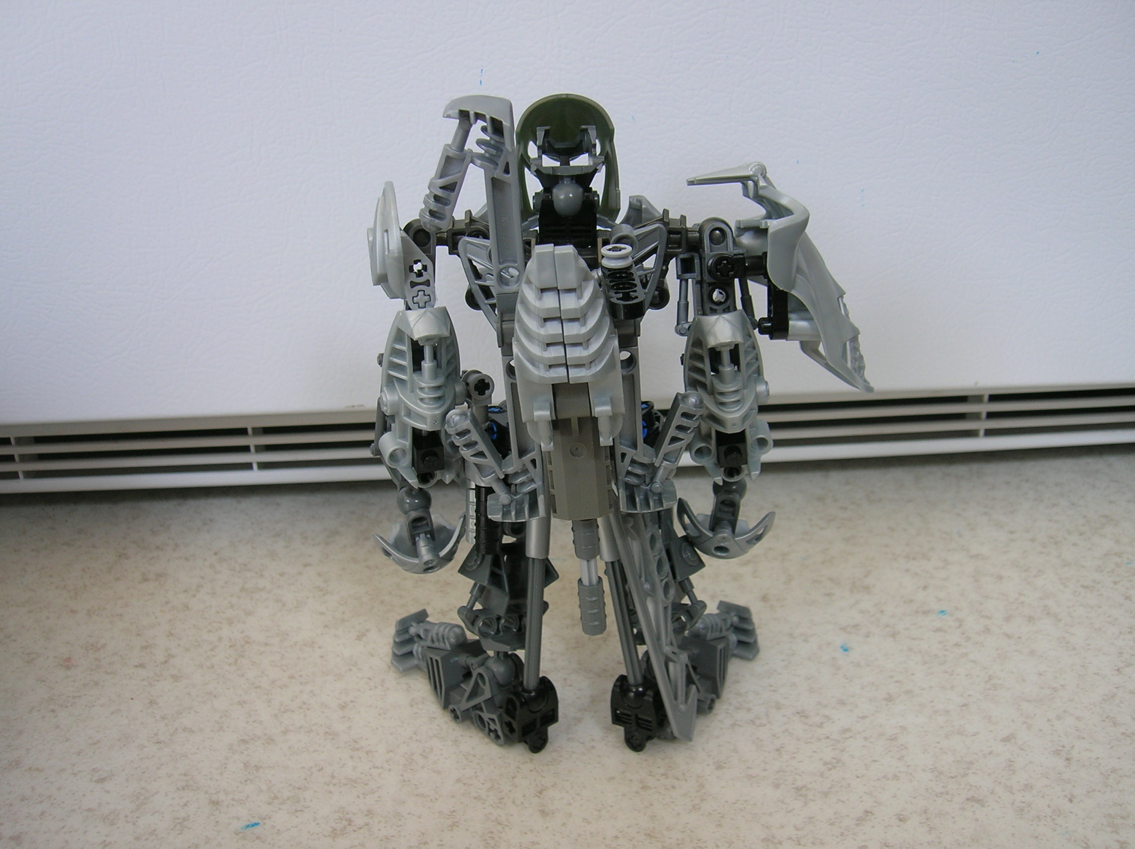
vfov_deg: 39.6
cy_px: 424
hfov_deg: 51.4
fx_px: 1179
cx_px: 568
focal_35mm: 36
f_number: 2.9
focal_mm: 6
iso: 50
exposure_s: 1/15.6
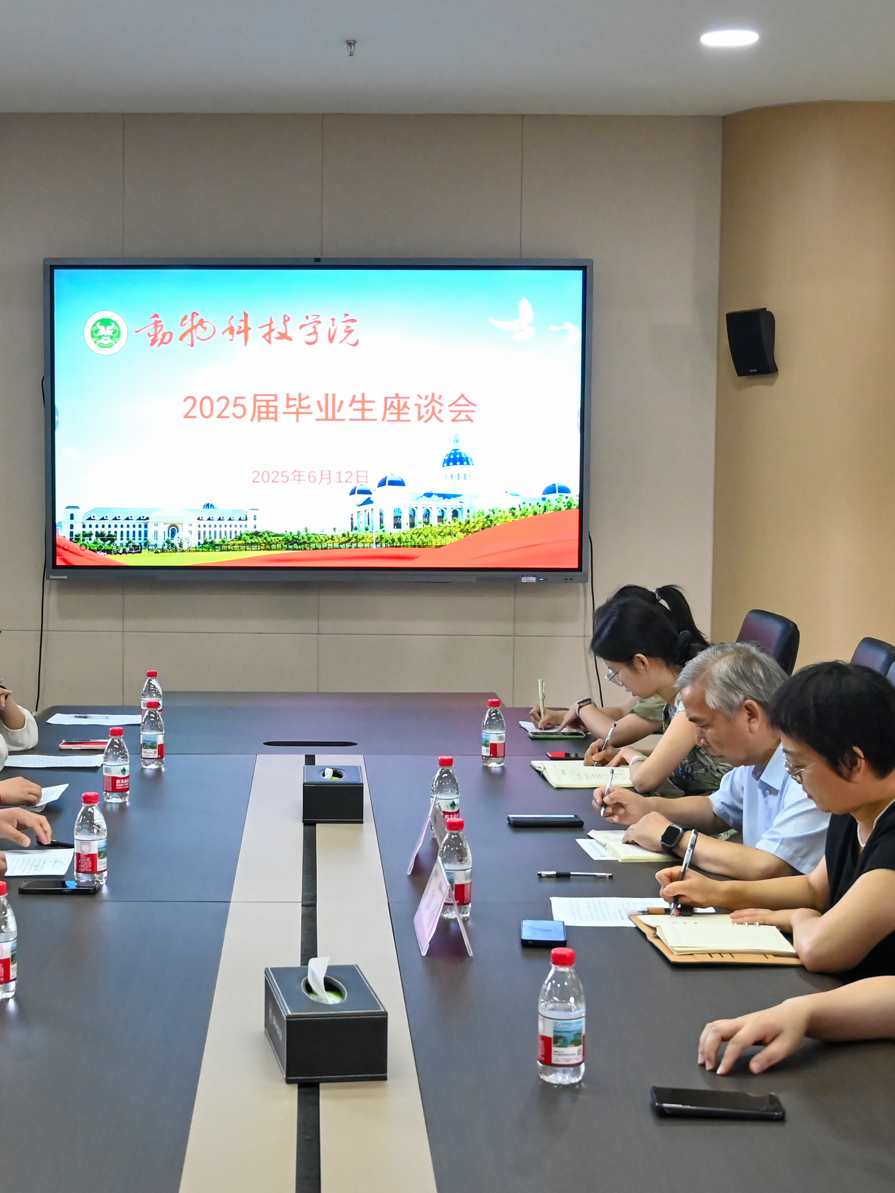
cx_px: 323
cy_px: 604
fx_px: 1965
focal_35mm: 57
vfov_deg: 33.8
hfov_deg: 25.6
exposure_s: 1/160
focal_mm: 26
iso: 4000
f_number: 5
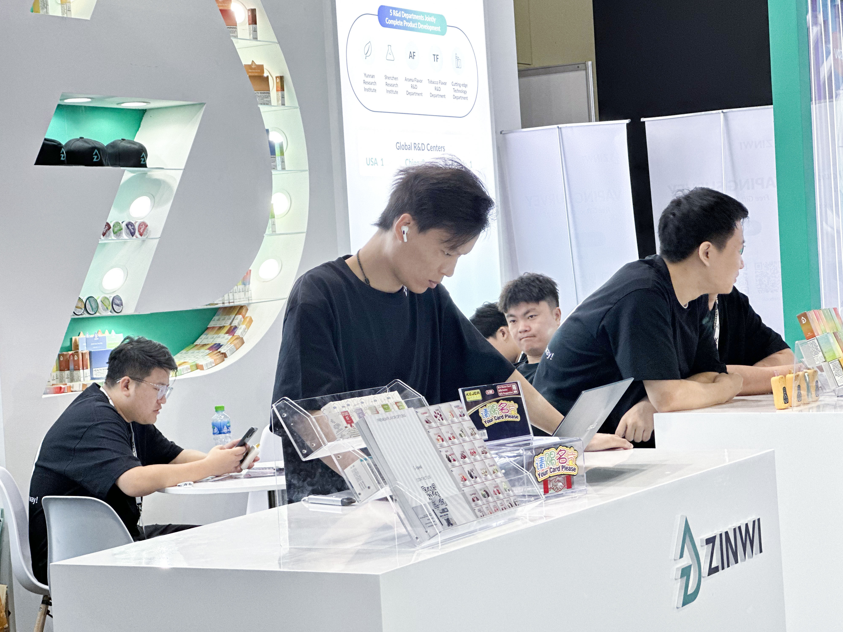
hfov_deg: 25.0
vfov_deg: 18.9
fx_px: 1900
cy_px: 313
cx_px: 423
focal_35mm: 78
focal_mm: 9
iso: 160
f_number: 2.8
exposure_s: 1/100
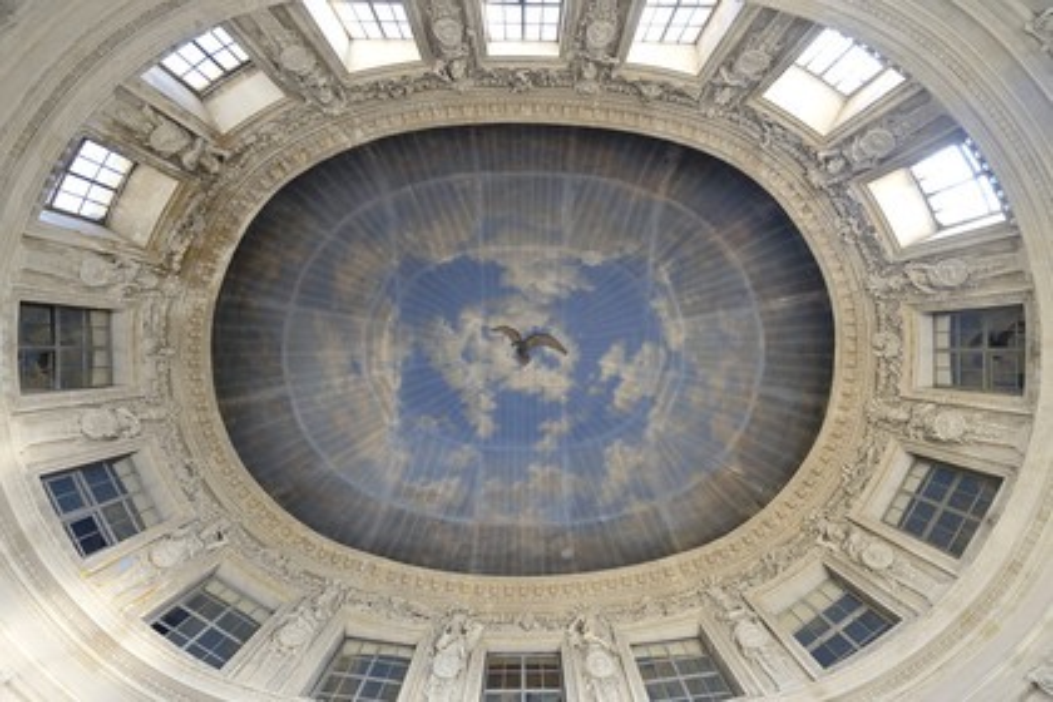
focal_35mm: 14
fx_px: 409
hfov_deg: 104.3
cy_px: 351
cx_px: 526
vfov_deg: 81.2
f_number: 8
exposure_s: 1/10
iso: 200
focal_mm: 14
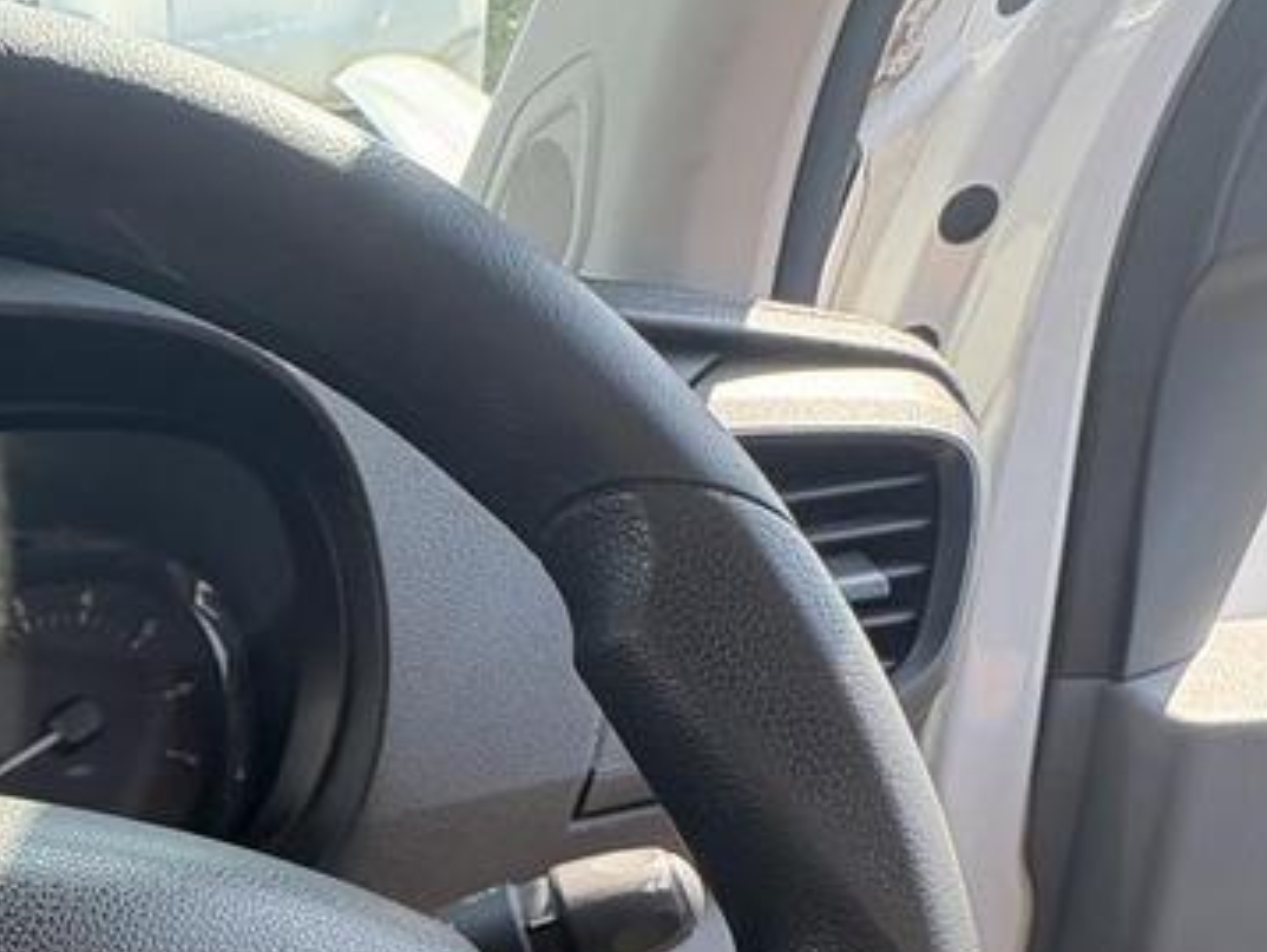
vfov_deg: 33.8
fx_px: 1282
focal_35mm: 35
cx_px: -4
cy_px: 1115
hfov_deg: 44.6
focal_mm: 2.22
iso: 64
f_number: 2.2
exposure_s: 1/154
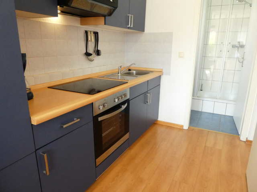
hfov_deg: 71.6
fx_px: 178
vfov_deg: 56.8
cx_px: 128
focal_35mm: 24
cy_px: 96
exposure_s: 1/60
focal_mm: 4.3
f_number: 3.3
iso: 500
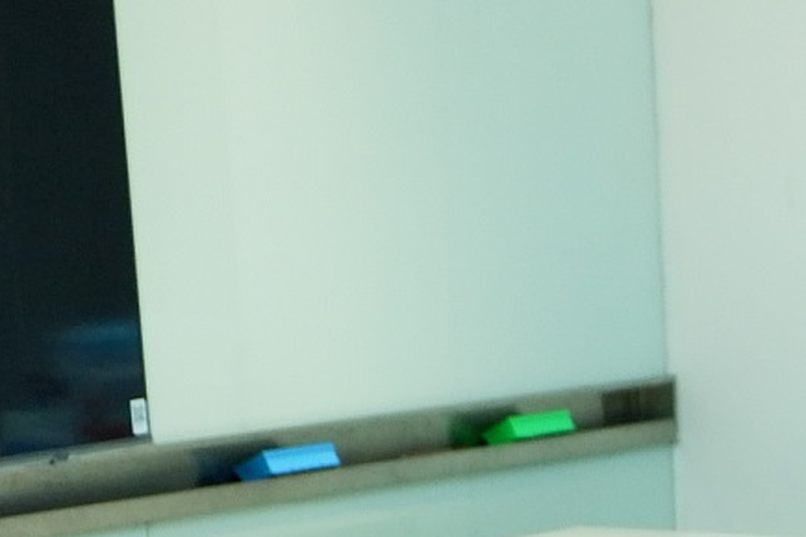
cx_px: 1947
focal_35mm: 182
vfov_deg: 7.3
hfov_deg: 9.9
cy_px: 1081
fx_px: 4074
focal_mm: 22.2
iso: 800
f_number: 4
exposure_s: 1/45
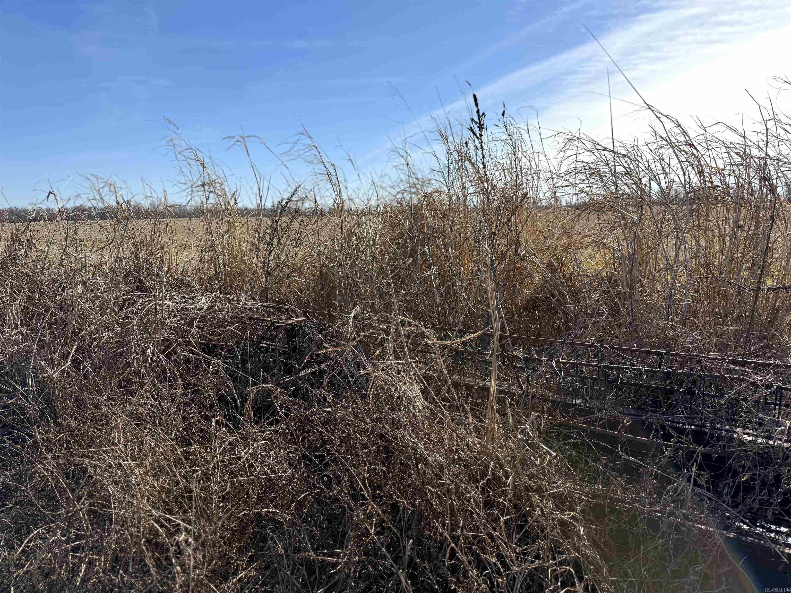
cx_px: 396
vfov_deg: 56.8
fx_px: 548
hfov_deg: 71.6
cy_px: 296
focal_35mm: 24
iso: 100
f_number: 1.78
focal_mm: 6.76
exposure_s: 1/6711
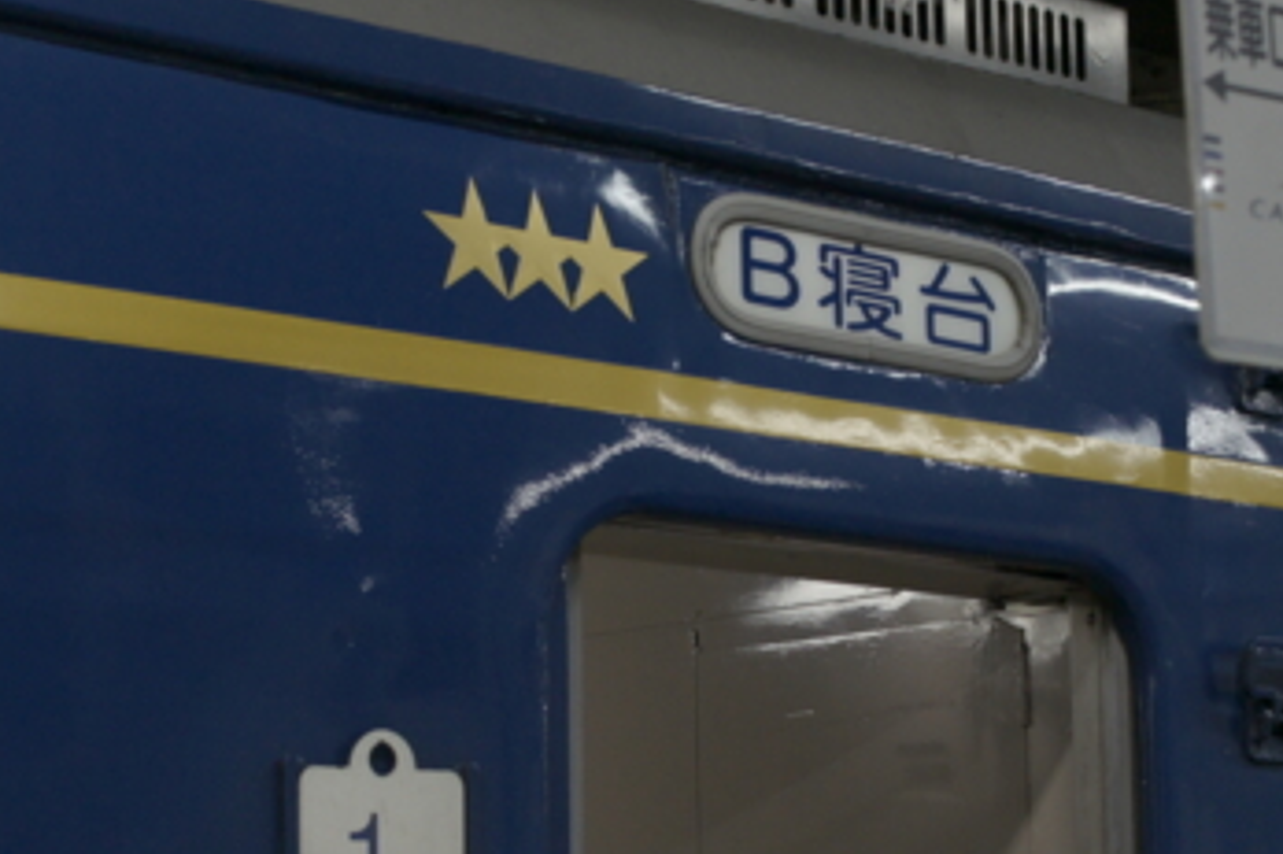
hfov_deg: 22.4
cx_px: 647
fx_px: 3237
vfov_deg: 15.0
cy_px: 508
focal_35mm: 91
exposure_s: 1/60
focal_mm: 35
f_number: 5.6
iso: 1000
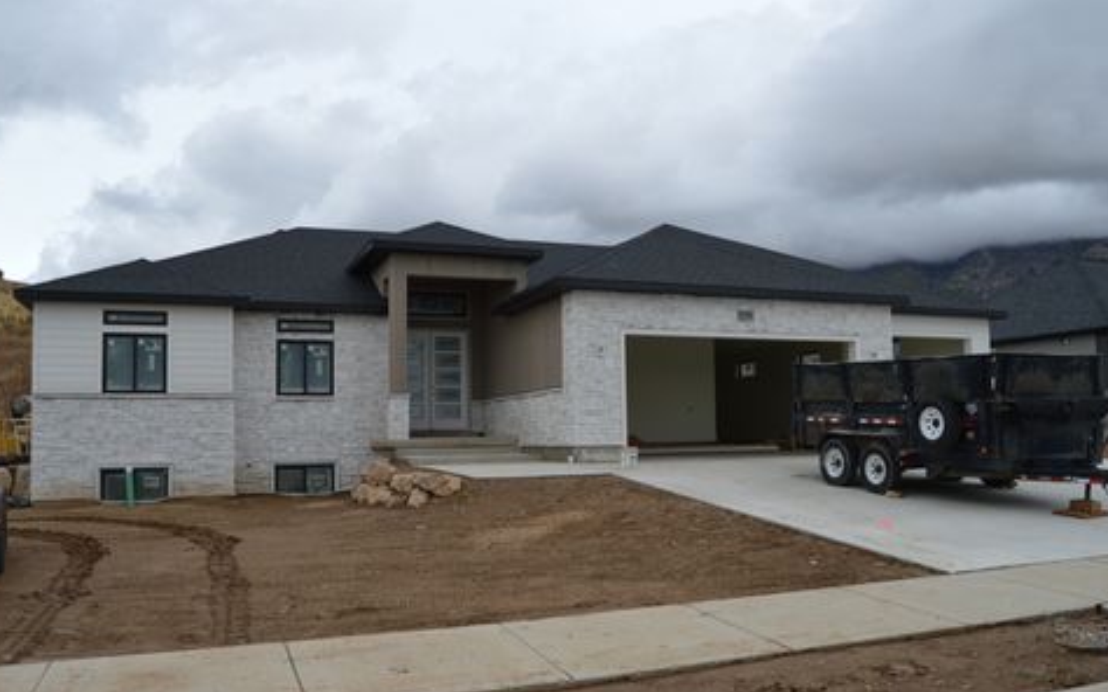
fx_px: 875
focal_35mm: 29
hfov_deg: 64.6
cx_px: 552
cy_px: 380
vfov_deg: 43.1
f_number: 8
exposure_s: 1/250
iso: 100
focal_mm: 18
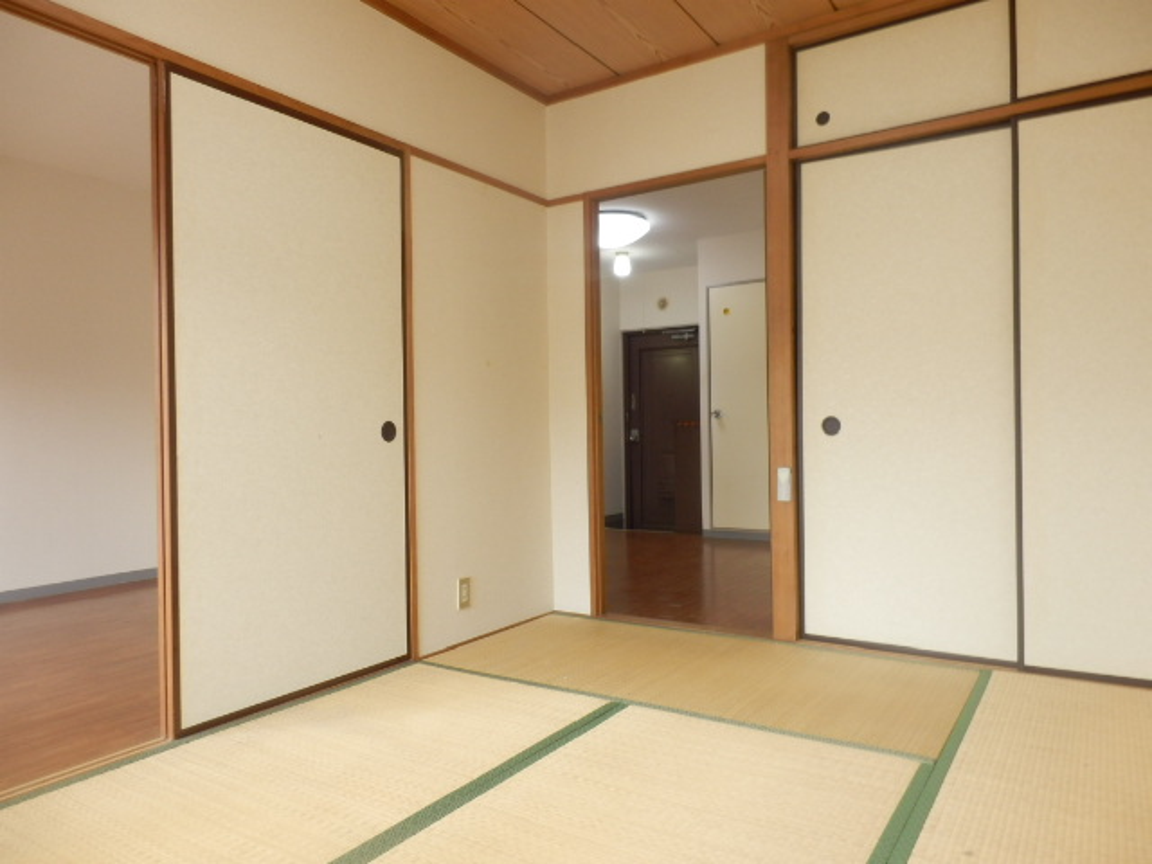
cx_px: 576
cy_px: 432
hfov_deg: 71.6
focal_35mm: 24
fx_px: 799
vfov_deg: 56.8
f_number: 3
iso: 200
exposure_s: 1/30
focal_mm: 4.2
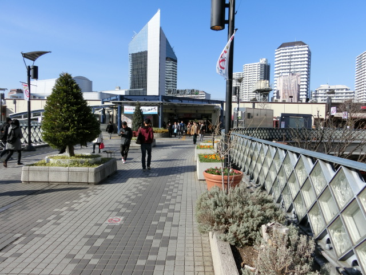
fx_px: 264
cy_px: 138
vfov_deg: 54.9
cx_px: 183
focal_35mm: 25
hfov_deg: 69.4
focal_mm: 4.5
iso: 80
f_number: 3.5
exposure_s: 1/800
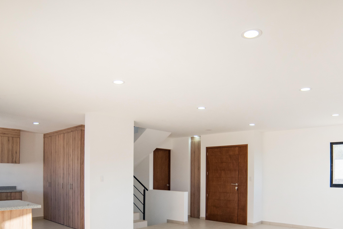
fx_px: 238
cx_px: 175
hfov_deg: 71.5
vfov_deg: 48.5
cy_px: 182
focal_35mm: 25
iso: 500
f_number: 2.8
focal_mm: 14
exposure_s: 1/1250
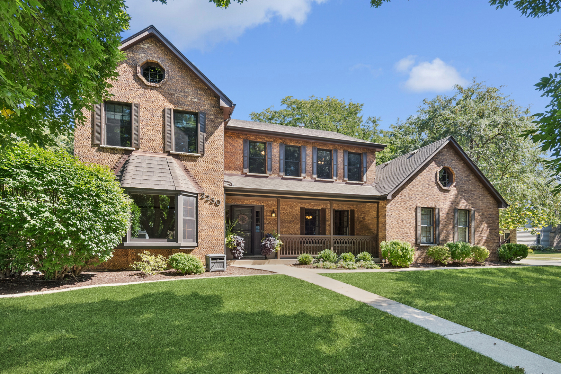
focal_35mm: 18
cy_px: 187
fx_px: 280
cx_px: 280
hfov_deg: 90.0
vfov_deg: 67.4
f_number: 8
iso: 320
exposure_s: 1/125
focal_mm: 12
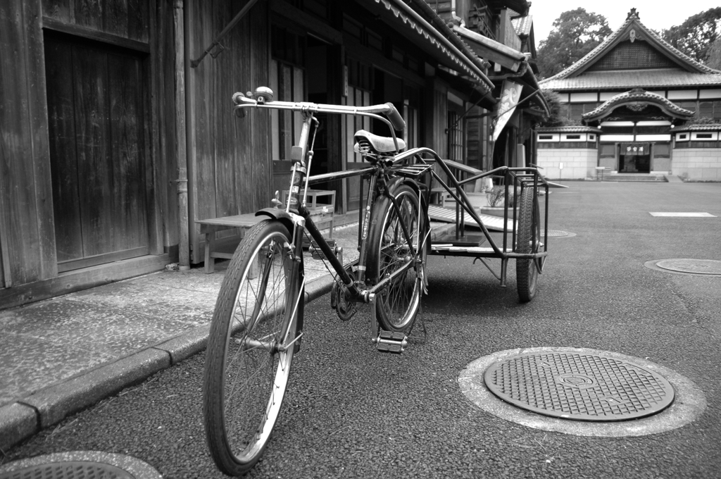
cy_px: 240
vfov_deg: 47.8
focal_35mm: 27
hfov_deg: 67.4
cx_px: 360
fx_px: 540
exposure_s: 1/400
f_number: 4
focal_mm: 18
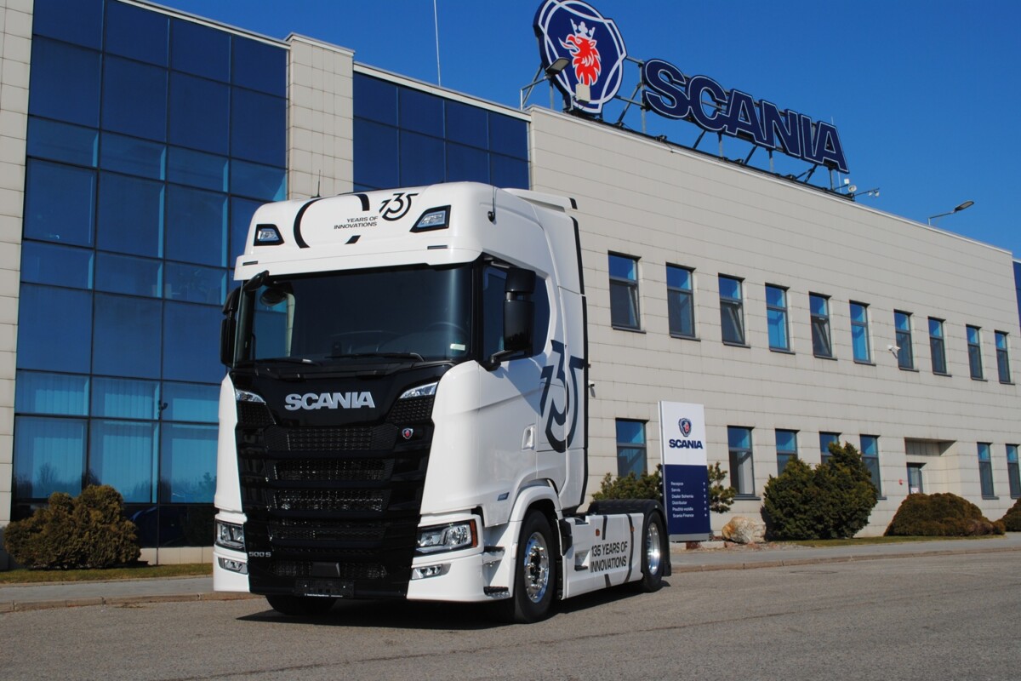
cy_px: 340
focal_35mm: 39
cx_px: 510
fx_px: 1106
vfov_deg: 34.2
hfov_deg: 49.6
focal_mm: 26
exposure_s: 1/320
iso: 100
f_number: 9
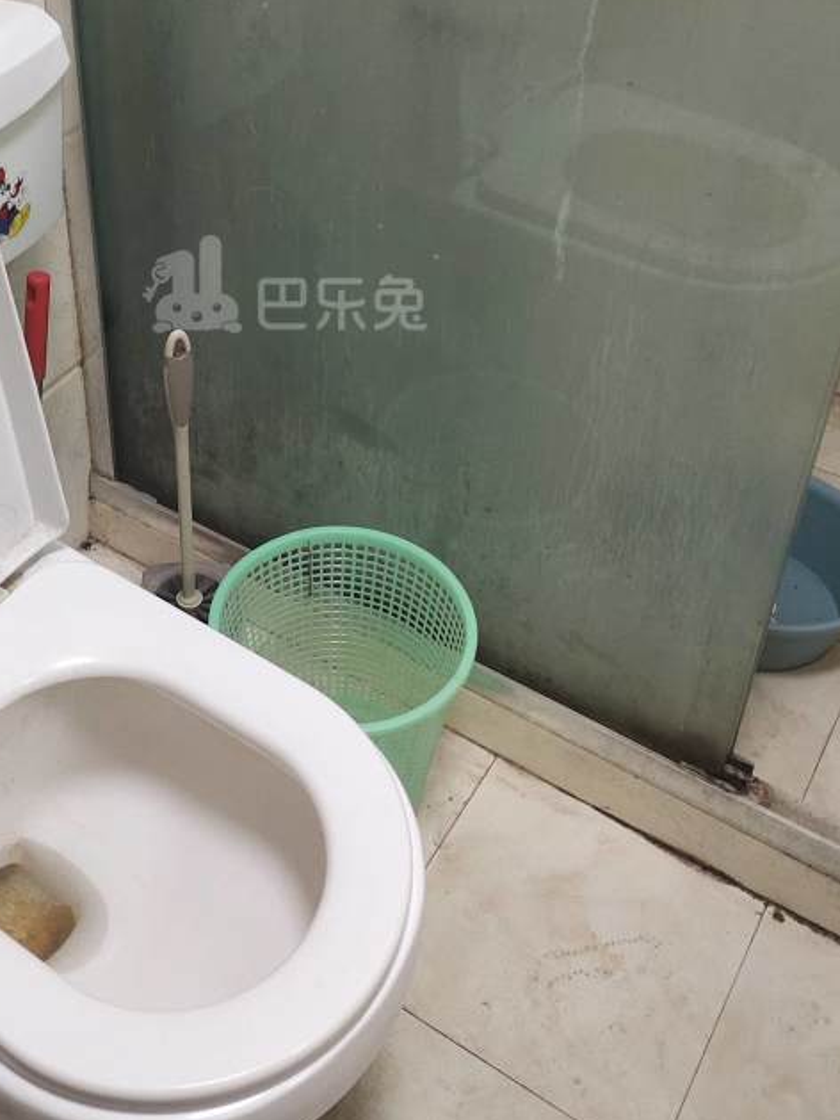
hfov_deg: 36.5
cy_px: 286
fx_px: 1261
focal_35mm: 39
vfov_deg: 46.2
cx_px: 285
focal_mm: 4.76
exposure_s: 1/100
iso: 799
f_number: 1.79
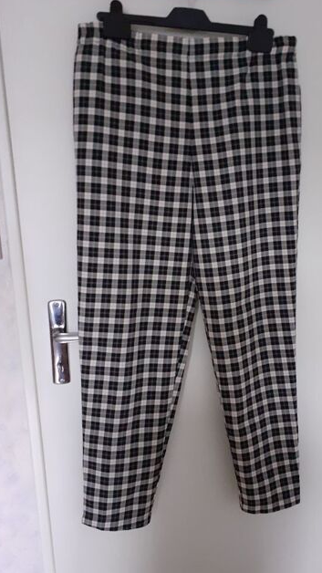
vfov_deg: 64.3
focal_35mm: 30
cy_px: 284
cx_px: 210
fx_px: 456
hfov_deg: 38.6
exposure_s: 1/20
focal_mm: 3.6
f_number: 1.9
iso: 640
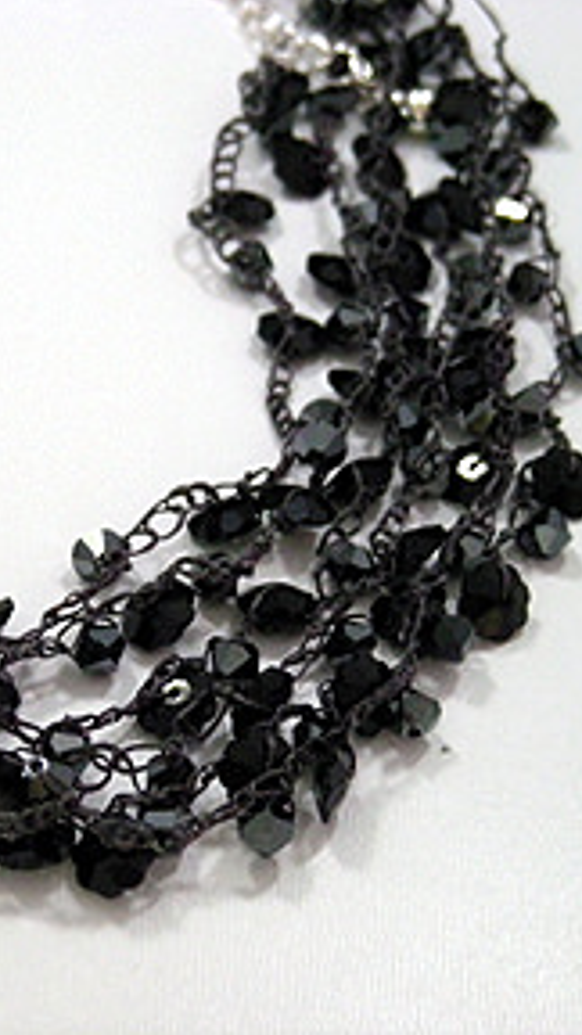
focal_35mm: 112
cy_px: 512
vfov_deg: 19.1
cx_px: 83
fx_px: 3073
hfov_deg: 10.8
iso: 400
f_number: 3.9
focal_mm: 12.3
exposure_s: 1/51
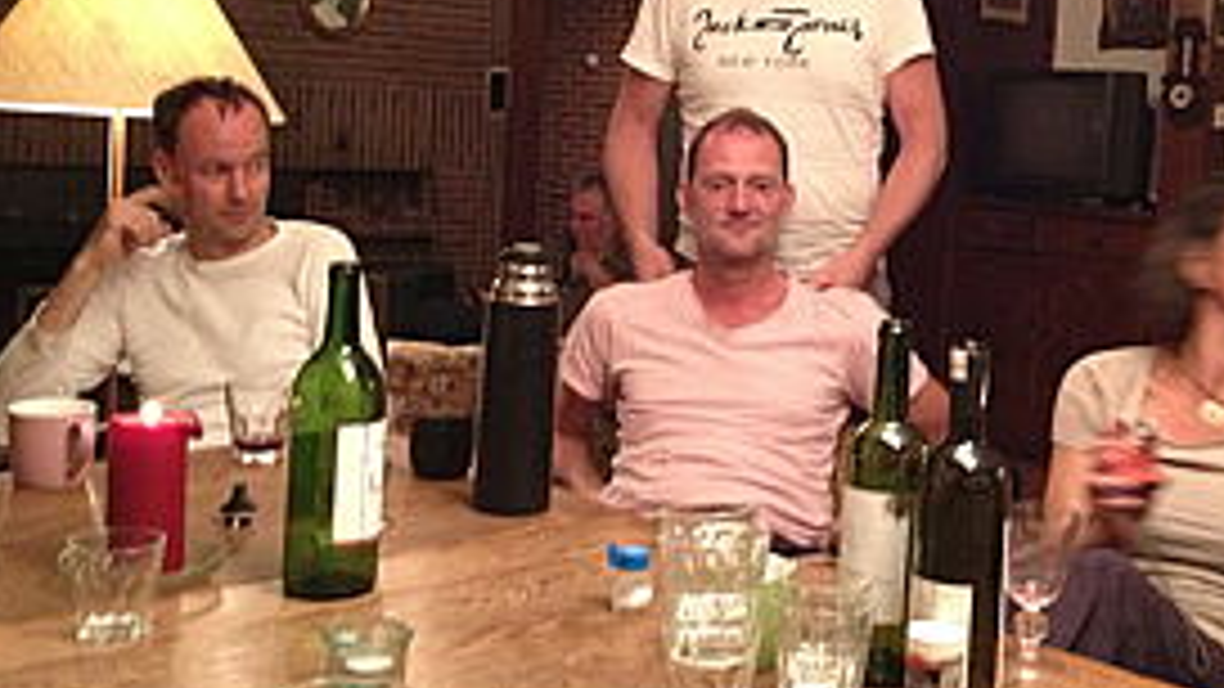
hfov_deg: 36.8
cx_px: 814
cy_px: 207
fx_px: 1818
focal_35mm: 56
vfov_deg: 21.3
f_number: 2.4
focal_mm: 4.28
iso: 500
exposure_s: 1/15
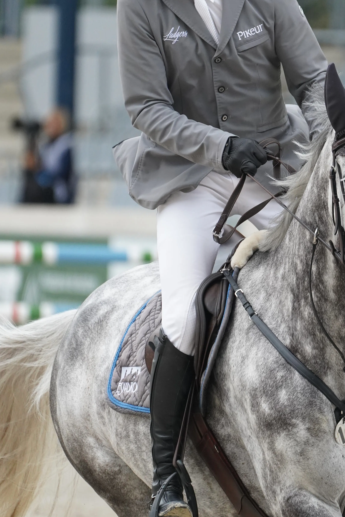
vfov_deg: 3.3
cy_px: 207
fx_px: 8884
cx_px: 230
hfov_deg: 2.2
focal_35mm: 618
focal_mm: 400
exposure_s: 1/1250
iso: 3200
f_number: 5.6
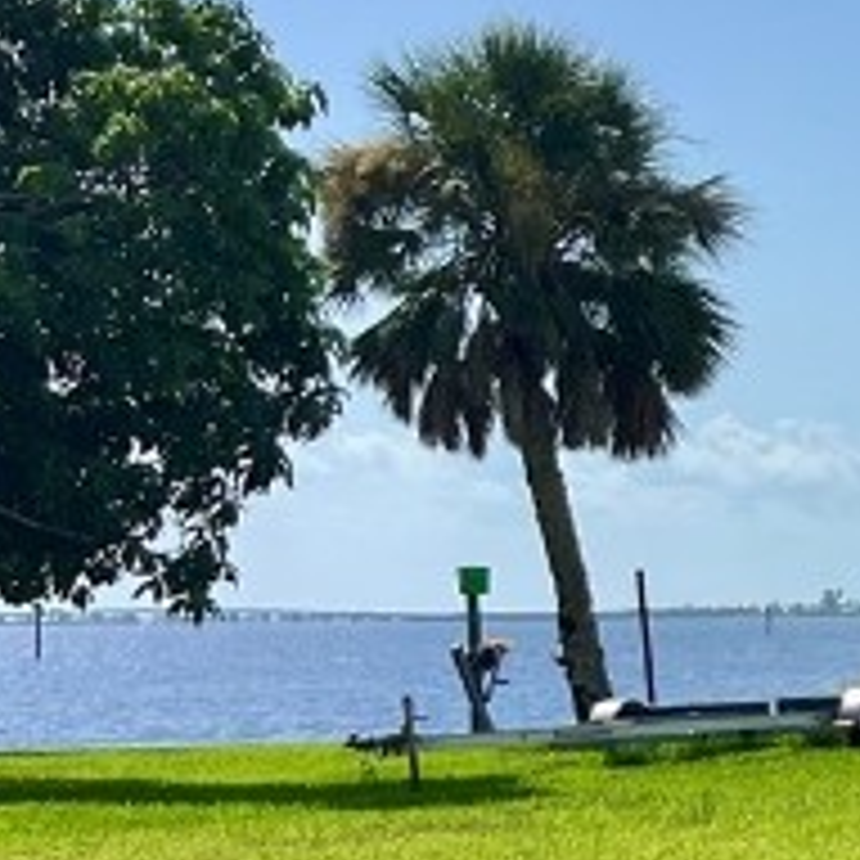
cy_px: 779
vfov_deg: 14.0
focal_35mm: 123
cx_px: 2202
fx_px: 3457
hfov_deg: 11.3
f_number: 1.6
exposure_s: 1/6173
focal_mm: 5.1
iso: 50
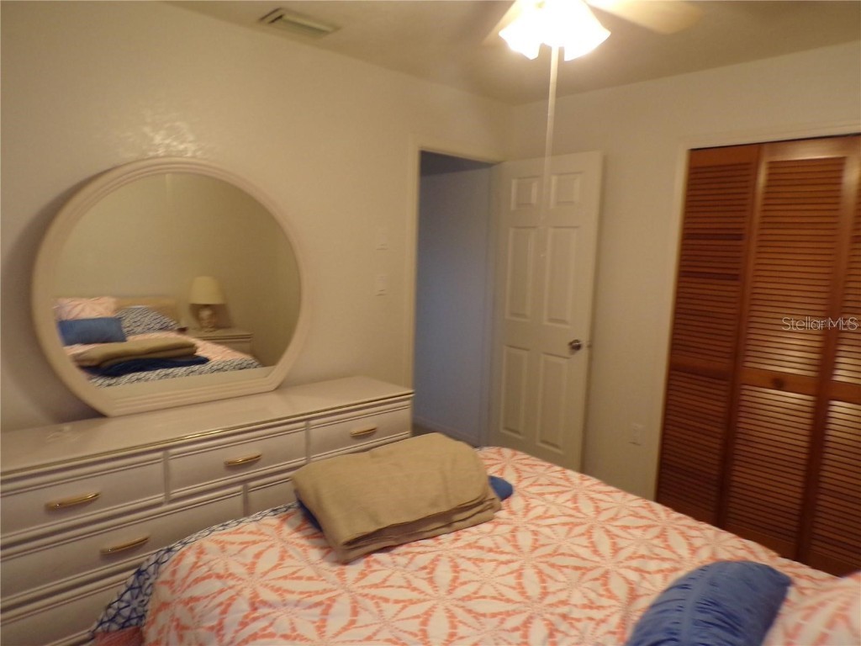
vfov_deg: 56.8
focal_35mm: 24
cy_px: 323
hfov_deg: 71.6
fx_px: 597
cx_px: 430
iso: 200
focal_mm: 4.3
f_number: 3
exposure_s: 1/34
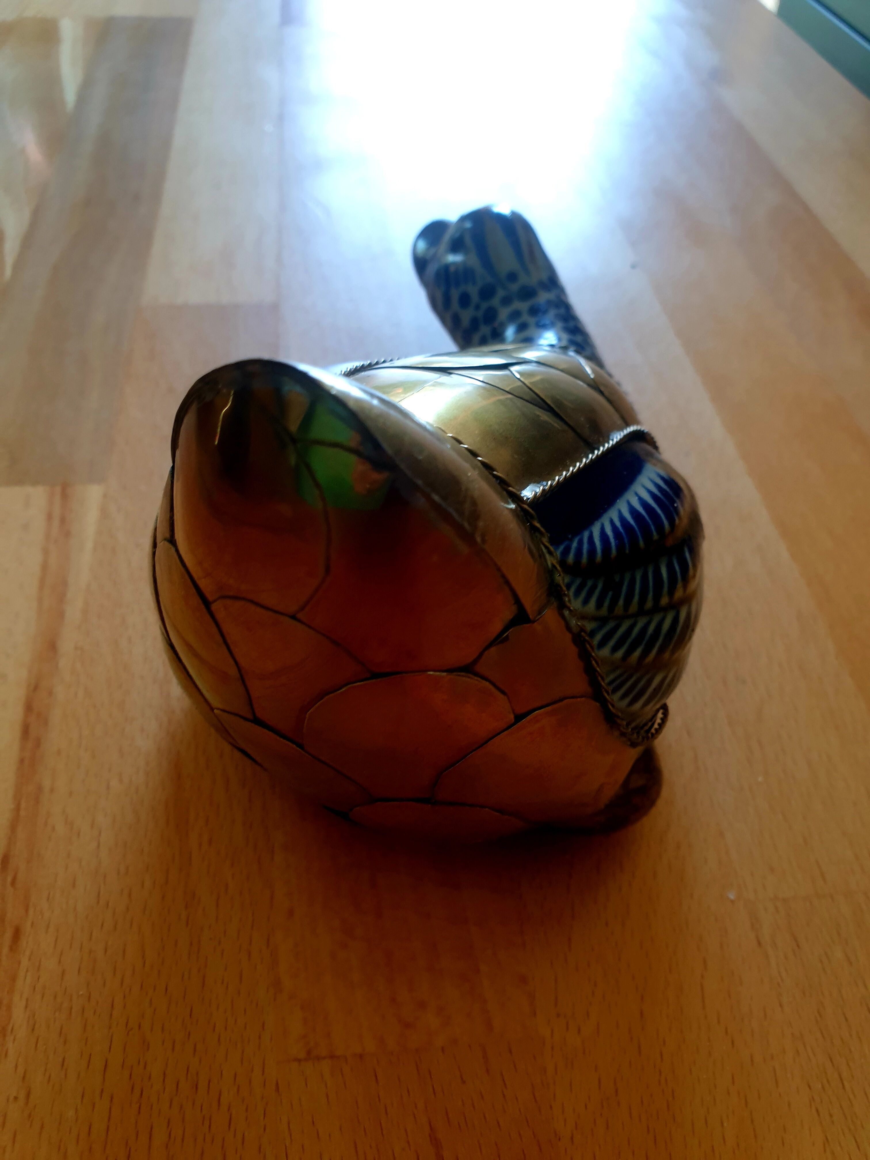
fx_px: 871
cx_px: 435
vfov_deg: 67.3
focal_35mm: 26
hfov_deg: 53.1
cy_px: 580
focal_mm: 4.3
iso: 64
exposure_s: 1/50
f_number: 2.4
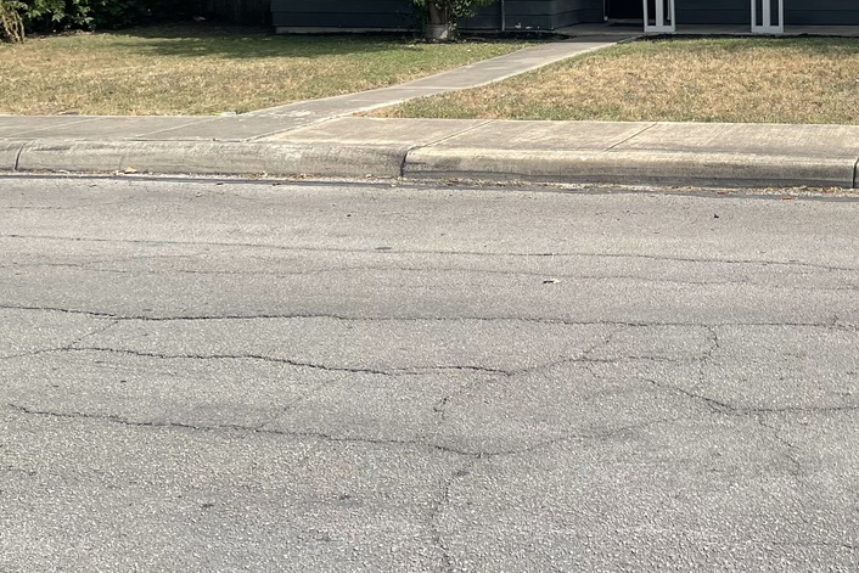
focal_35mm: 53
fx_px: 1265
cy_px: 7
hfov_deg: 35.1
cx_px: 790
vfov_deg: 24.4
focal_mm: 5.1
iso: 32
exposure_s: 1/4049
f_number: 1.6
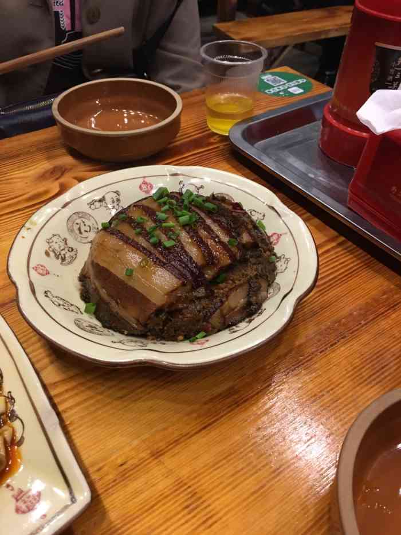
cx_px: 200
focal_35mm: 29
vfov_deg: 61.7
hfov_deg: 48.2
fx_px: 448
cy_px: 268
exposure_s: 1/17
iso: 125
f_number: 2.2
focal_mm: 4.15
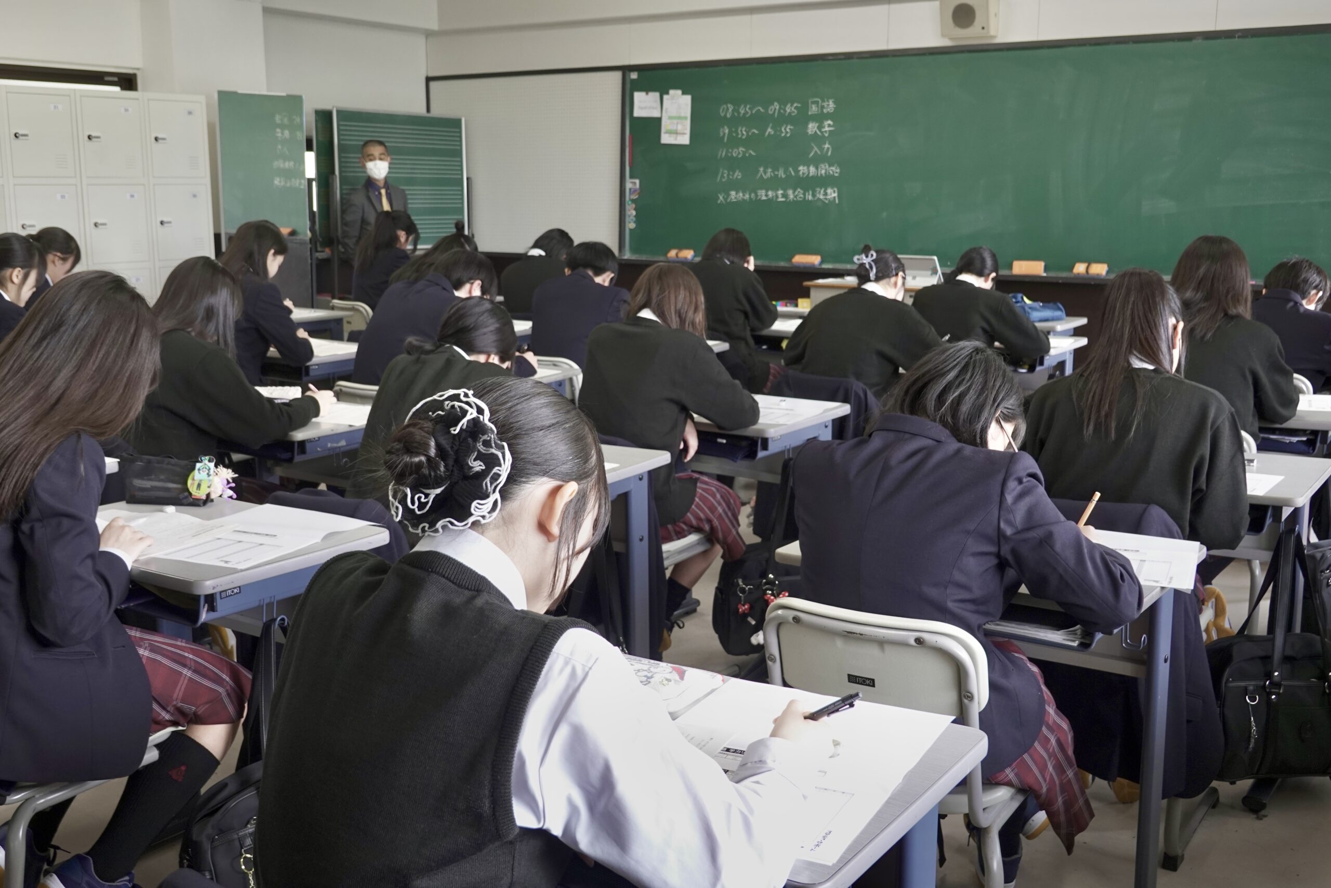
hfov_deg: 51.9
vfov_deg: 35.9
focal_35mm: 37
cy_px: 444
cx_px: 666
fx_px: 1368
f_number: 3.5
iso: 200
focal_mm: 13.84
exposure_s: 1/40
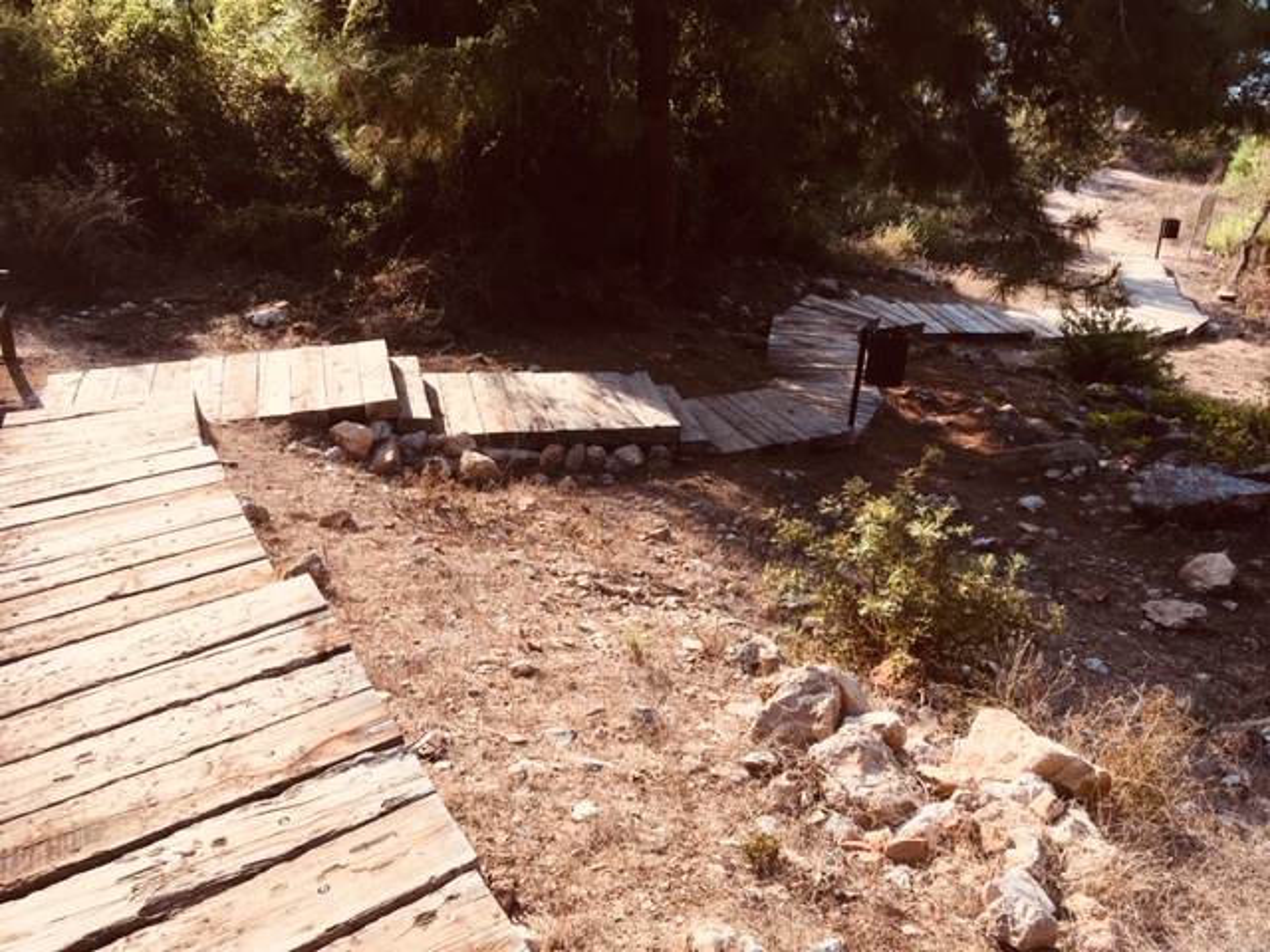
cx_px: 635
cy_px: 476
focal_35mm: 29
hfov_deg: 61.7
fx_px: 1064
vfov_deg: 48.2
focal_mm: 4.15
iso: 25
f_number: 2.2
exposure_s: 1/630
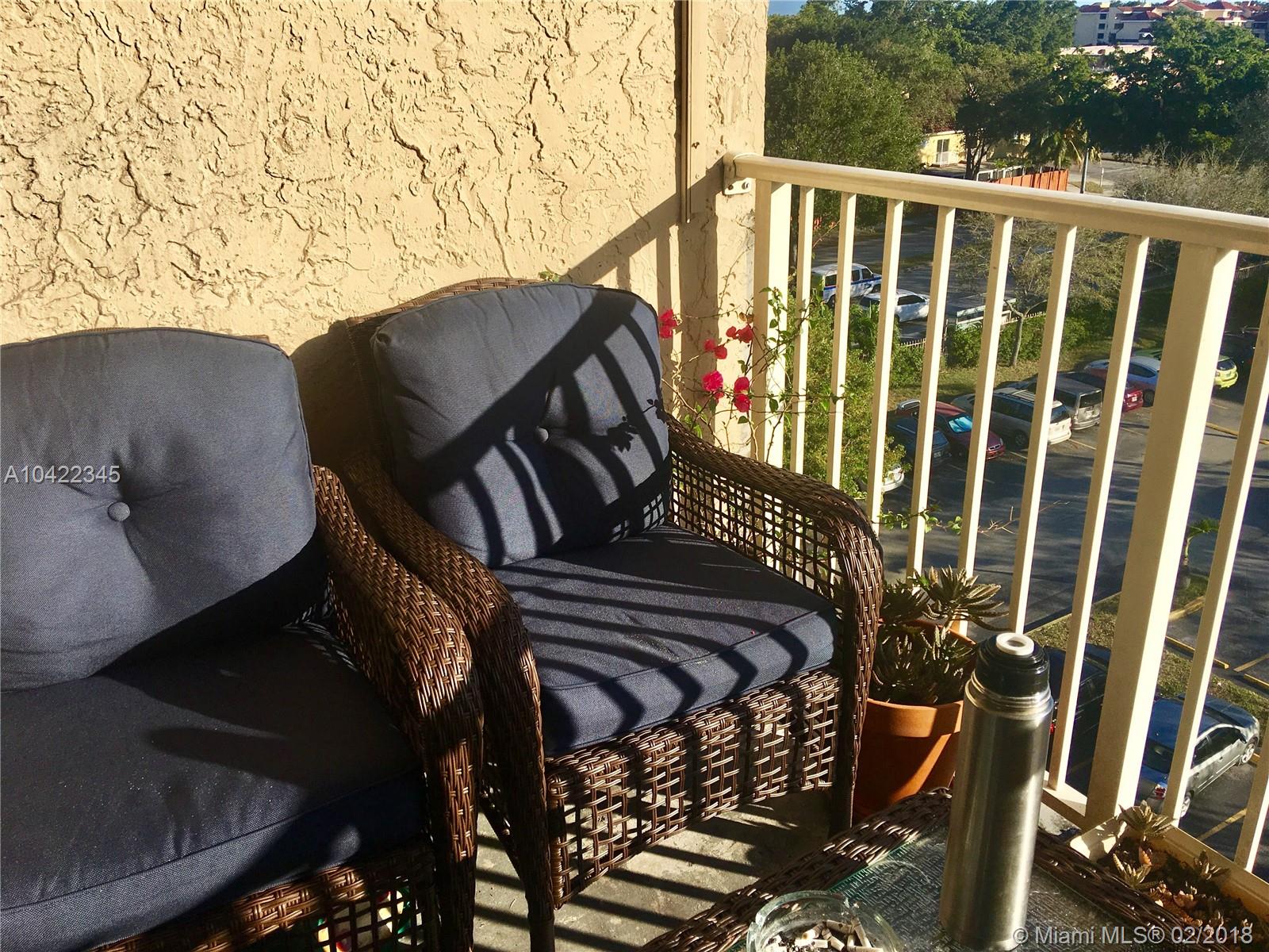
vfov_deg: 48.2
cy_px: 476
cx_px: 634
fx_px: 1063
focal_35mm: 29
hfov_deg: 61.7
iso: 25
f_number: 2.2
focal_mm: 4.15
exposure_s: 1/1789
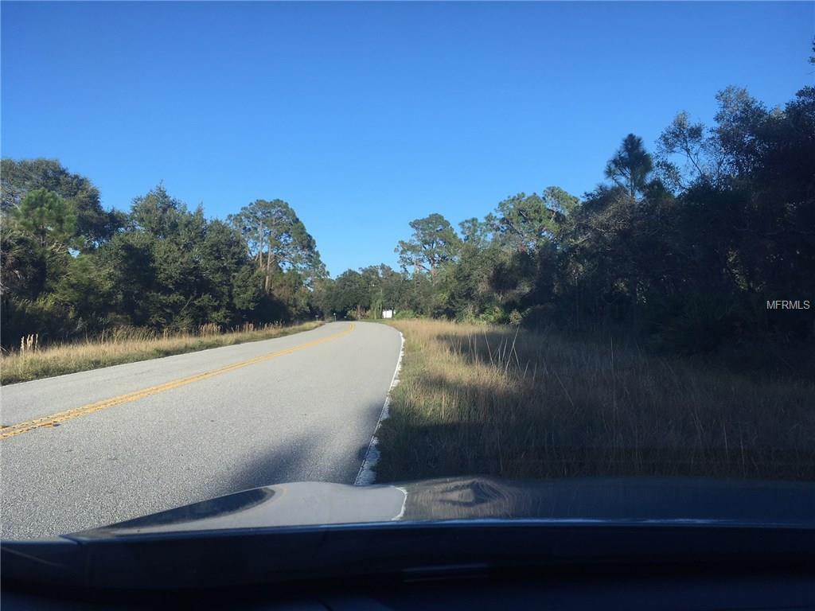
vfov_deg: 48.2
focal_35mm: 29
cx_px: 408
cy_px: 306
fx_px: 683
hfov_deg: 61.7
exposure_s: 1/343
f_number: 2.2
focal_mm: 4.15
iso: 25
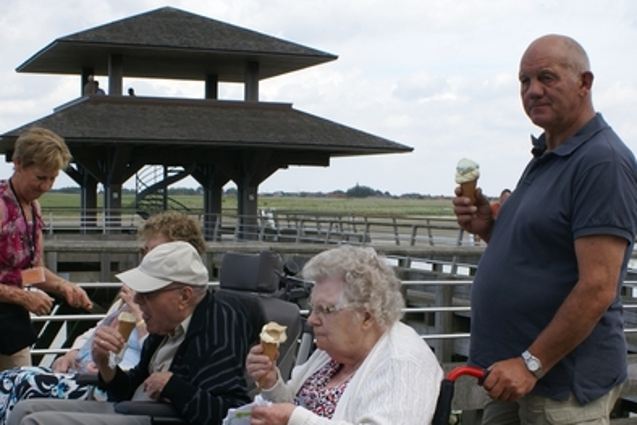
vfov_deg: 21.1
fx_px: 1133
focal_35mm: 64
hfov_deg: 31.4
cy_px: 302
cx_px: 315
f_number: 9
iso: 100
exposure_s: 1/160
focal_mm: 28
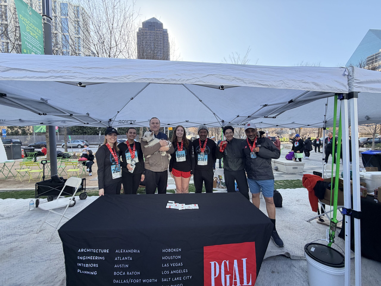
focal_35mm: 14
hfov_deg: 102.1
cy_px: 143
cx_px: 190
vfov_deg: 85.7
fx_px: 154
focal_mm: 2.22
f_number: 2.2
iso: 50
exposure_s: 1/233
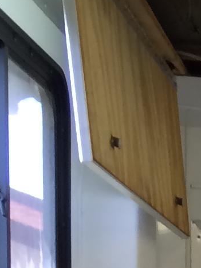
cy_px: 633
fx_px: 1620
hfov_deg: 6.4
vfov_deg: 8.7
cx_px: 629
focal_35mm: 209
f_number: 2.2
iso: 40
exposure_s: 1/30
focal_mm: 4.12
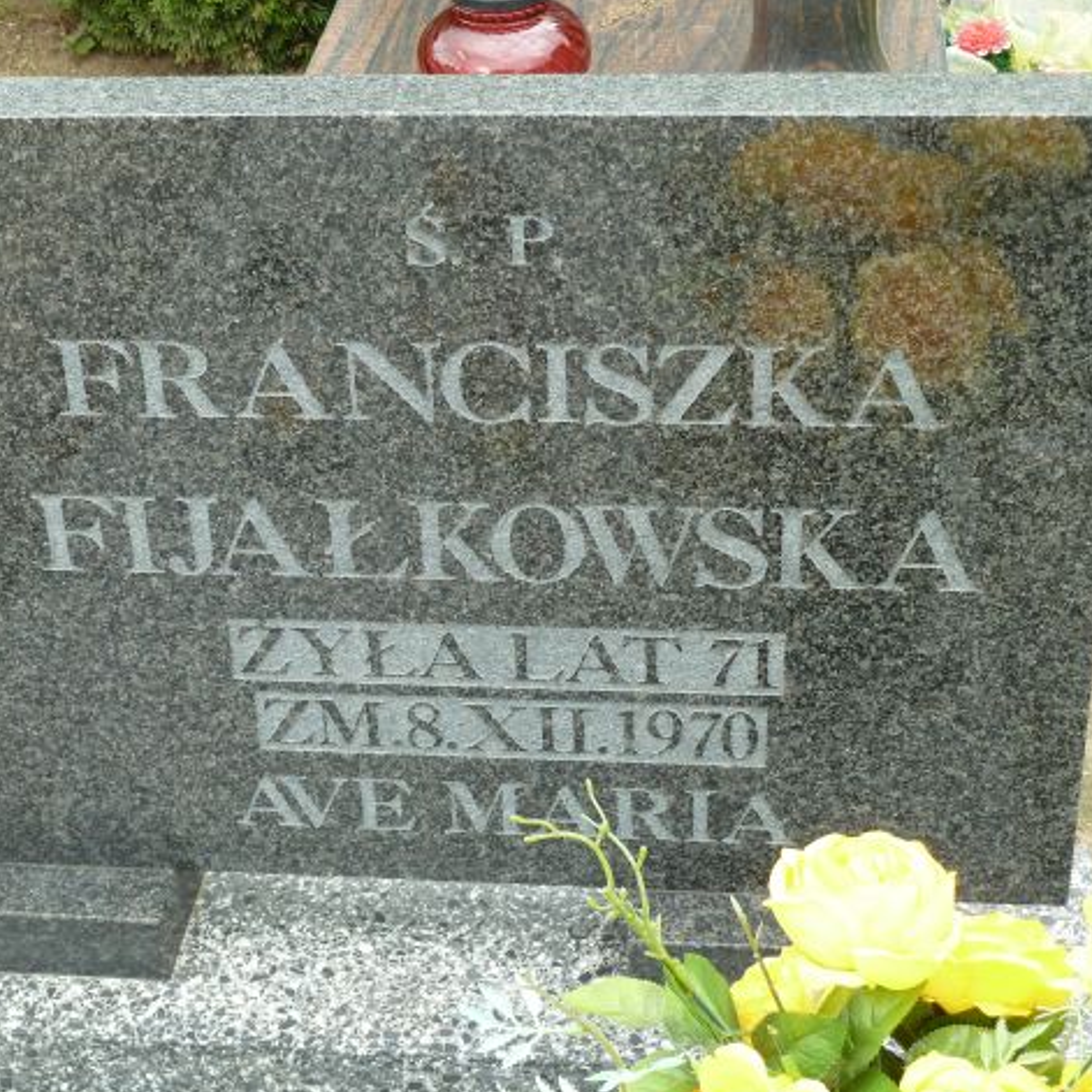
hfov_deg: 26.0
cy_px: 552
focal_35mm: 66
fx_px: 2356
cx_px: 434
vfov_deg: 26.1
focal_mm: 9.1
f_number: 3.9
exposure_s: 1/80
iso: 80
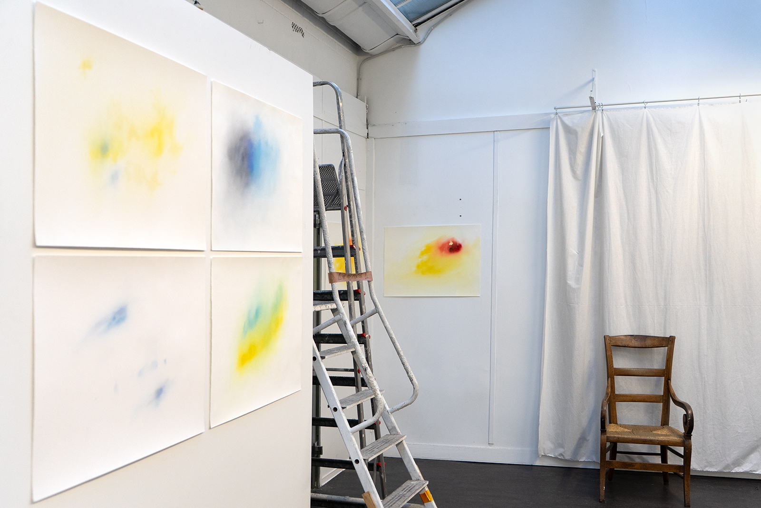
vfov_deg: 37.9
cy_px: 254
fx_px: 740
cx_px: 380
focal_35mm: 35
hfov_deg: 54.4
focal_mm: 35
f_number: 4
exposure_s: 1/160
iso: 500
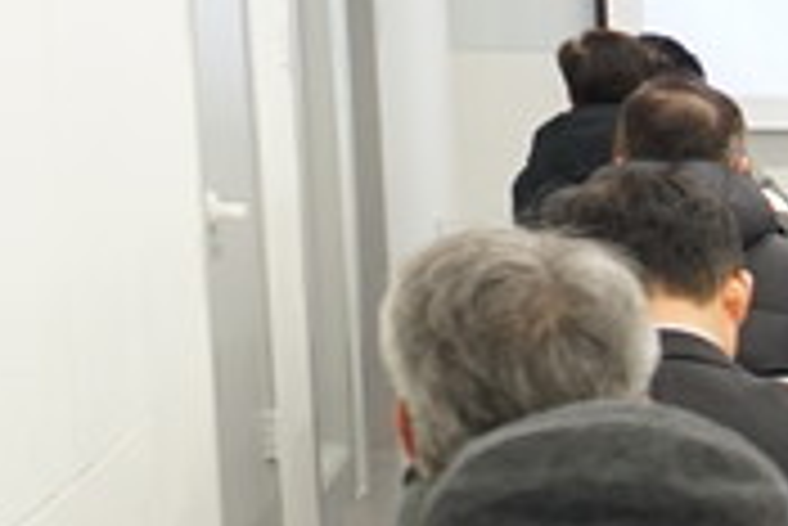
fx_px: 4009
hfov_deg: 9.4
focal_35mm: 183
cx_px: 2197
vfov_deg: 7.4
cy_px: 690
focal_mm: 25
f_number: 4
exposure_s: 1/60
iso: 500
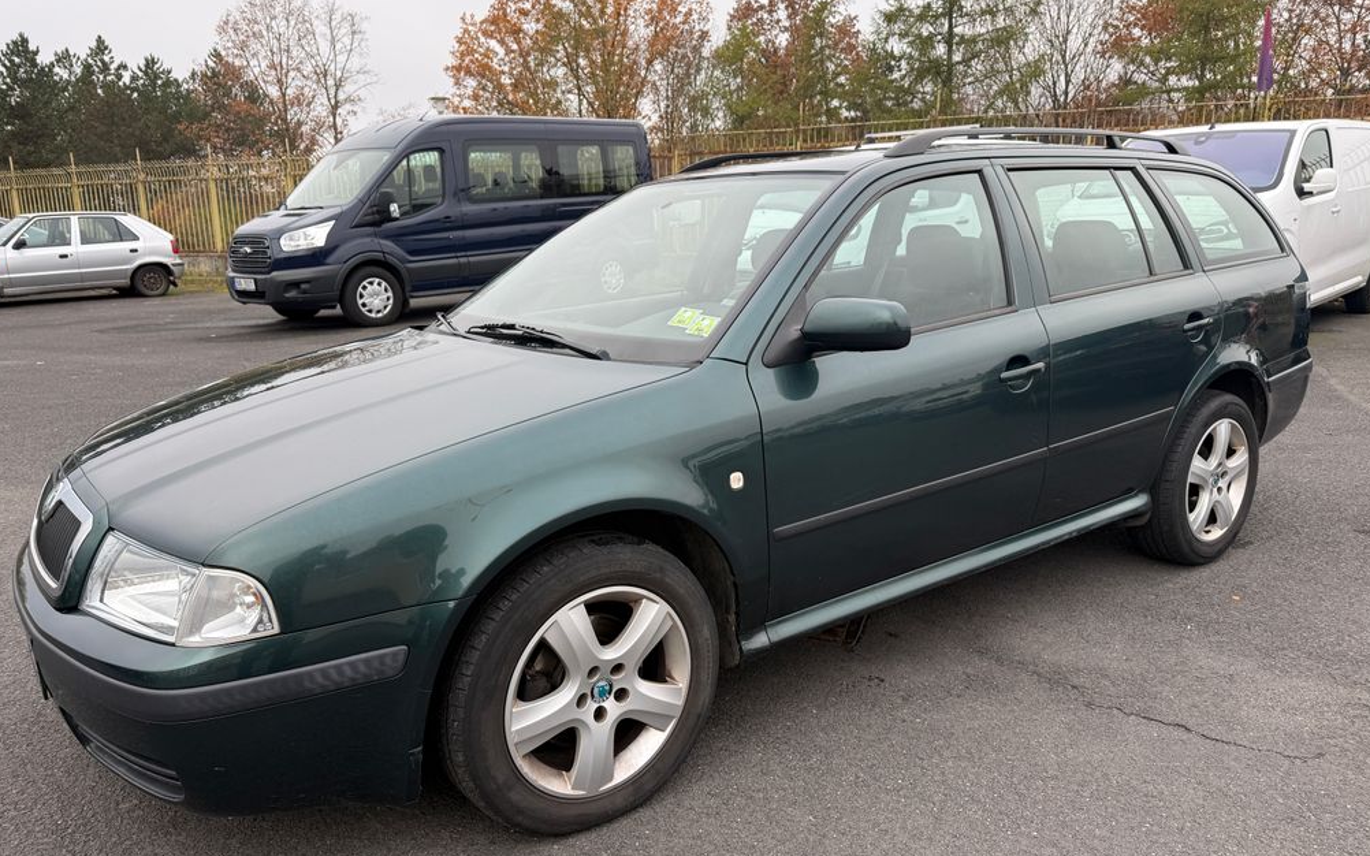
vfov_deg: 47.6
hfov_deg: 70.4
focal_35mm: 26
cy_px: 457
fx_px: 971
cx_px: 688
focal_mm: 6.76
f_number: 1.78
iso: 80
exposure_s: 1/660
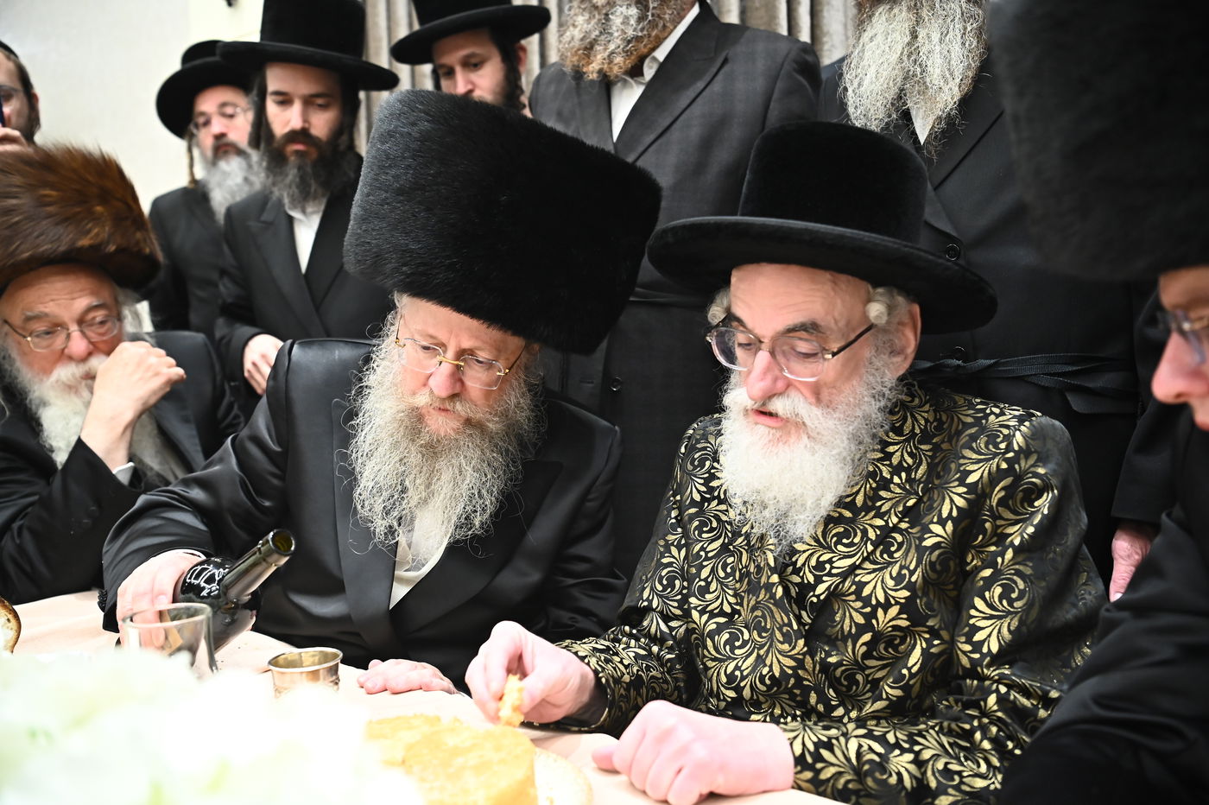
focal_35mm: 34
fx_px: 1141
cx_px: 604
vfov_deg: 38.8
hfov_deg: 55.8
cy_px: 402
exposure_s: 1/160
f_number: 3.5
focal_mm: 34
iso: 3200
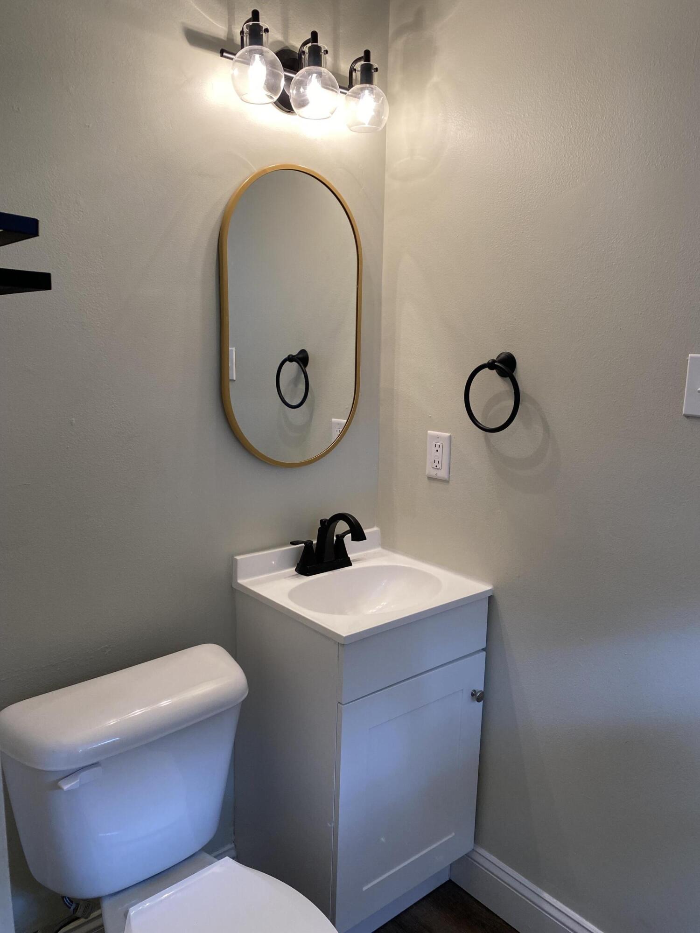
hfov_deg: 53.1
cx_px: 350
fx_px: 701
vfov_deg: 67.3
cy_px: 466
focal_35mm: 26
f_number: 1.8
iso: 100
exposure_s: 1/120
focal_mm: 4.25
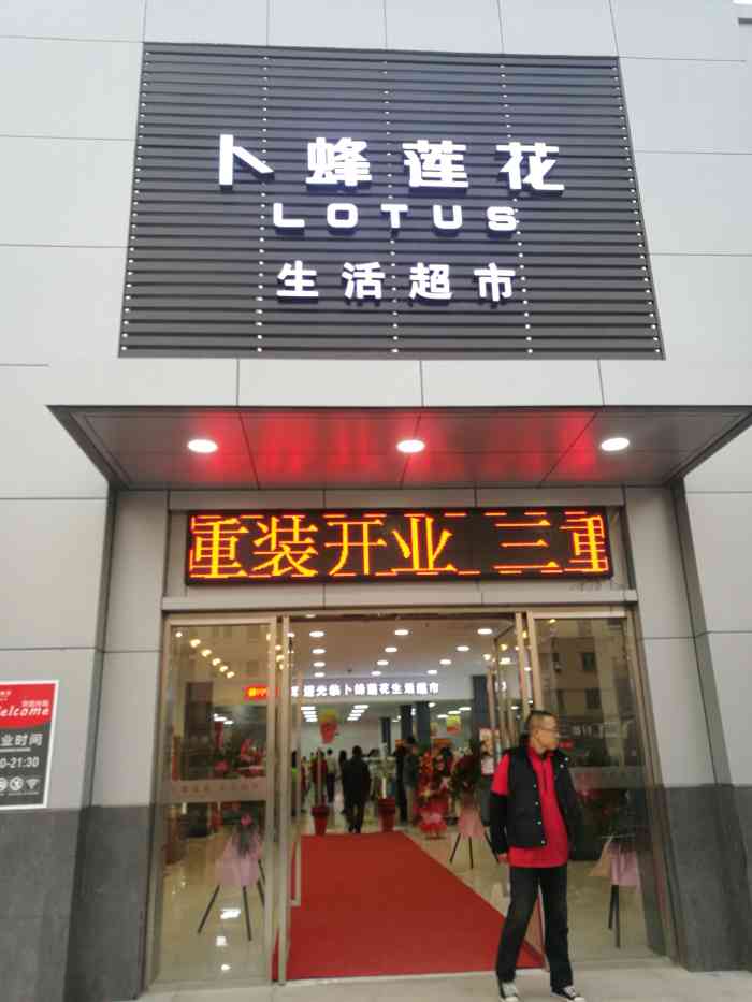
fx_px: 782
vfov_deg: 65.3
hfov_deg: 51.4
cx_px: 376
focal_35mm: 27
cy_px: 501
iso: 80
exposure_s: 1/50
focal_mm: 4.5
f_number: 2.2
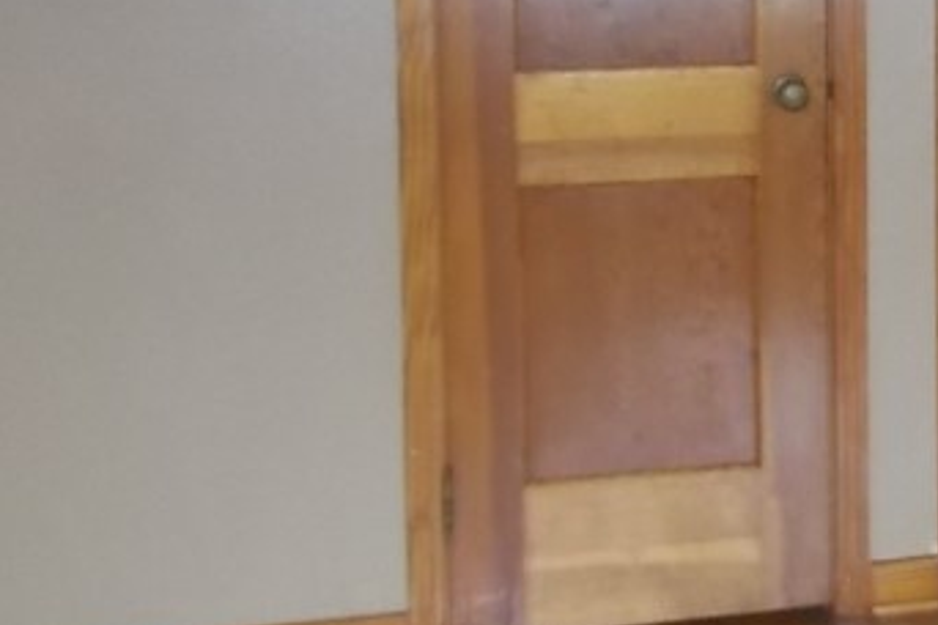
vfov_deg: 16.4
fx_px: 2110
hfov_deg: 23.2
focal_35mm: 81
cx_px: 1092
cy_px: -58
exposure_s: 1/25
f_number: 3.2
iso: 280
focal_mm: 4.6
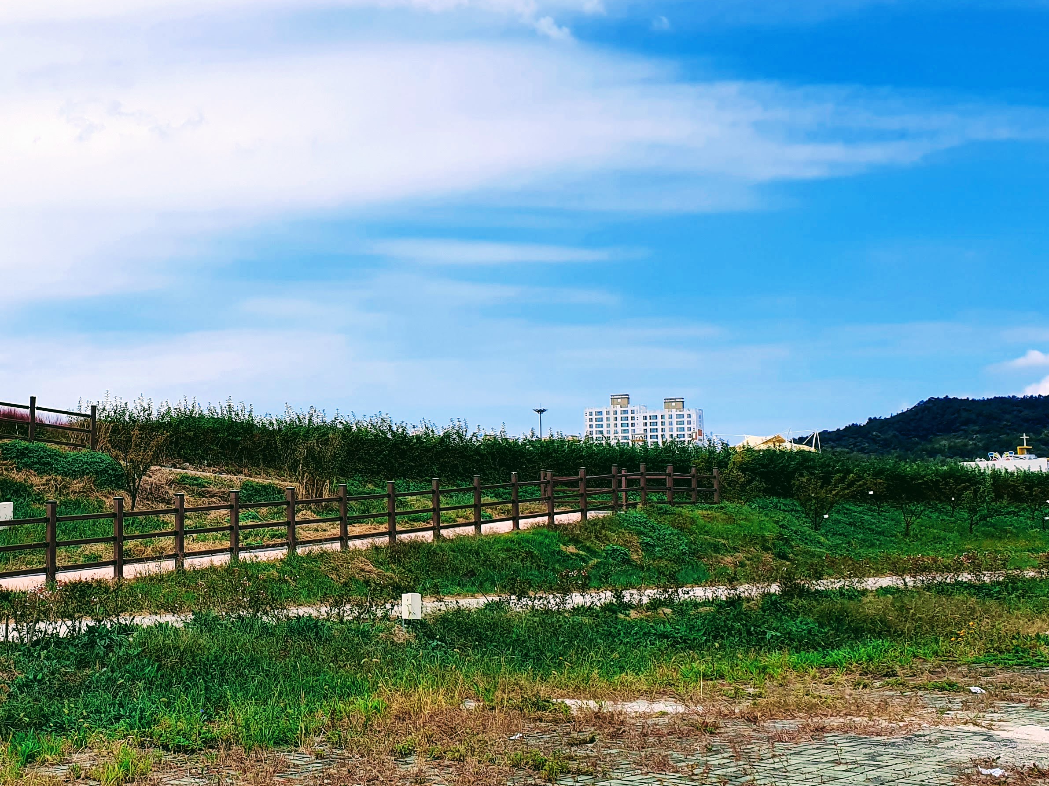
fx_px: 1333
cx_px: 218
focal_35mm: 44
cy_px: 385
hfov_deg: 41.2
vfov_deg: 32.9
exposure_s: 1/1968
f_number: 2.4
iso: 50
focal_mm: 4.32
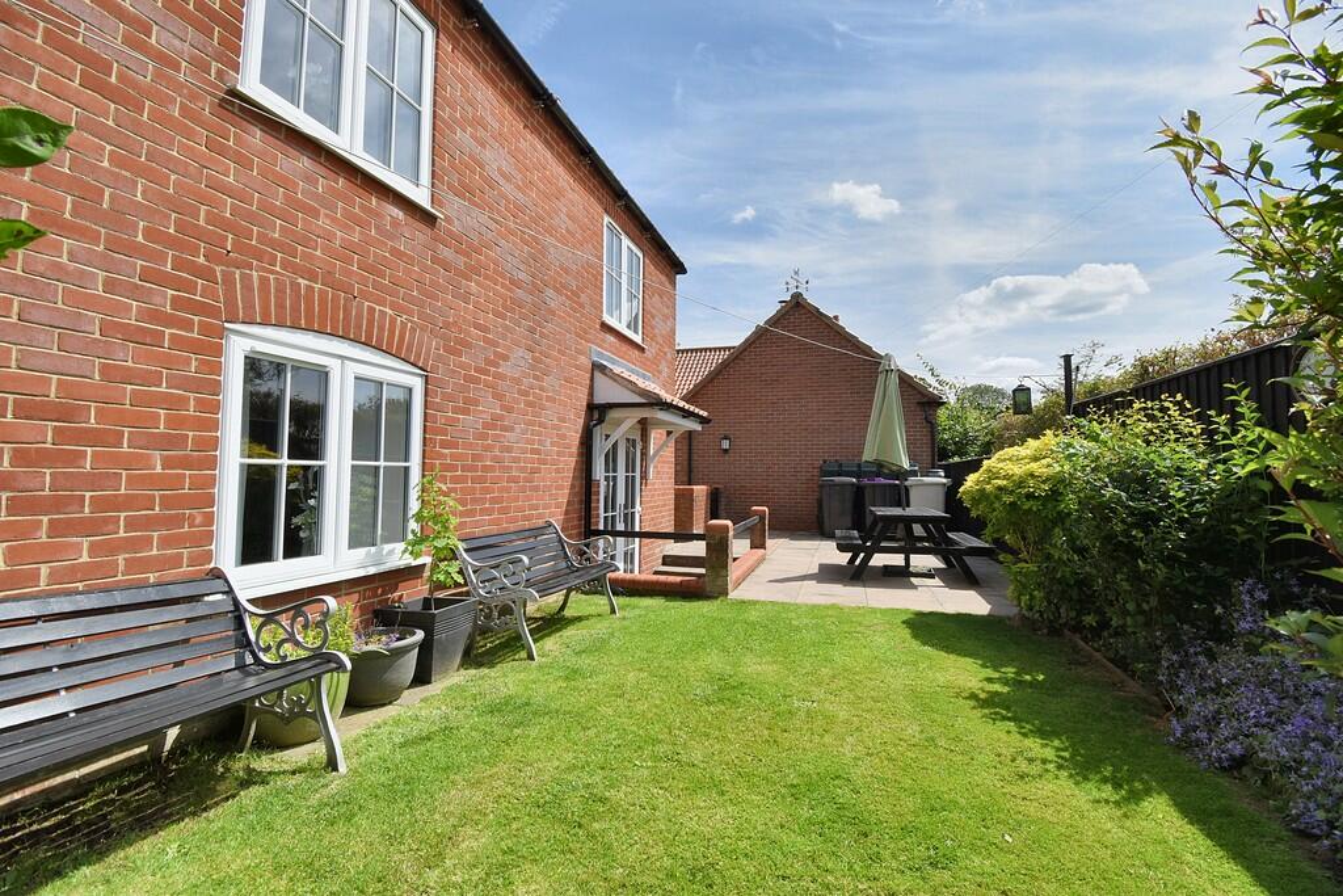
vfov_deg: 77.3
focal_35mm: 15
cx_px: 672
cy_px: 448
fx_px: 560
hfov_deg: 100.4
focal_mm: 10
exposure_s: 1/250
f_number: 9
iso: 100
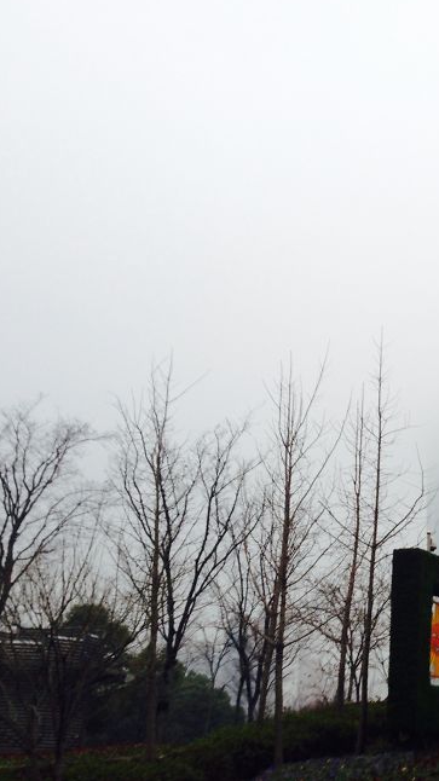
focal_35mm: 49
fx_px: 1015
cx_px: 466
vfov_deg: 42.1
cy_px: 383
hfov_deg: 23.1
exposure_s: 1/20
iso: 64
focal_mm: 4.12
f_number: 2.4
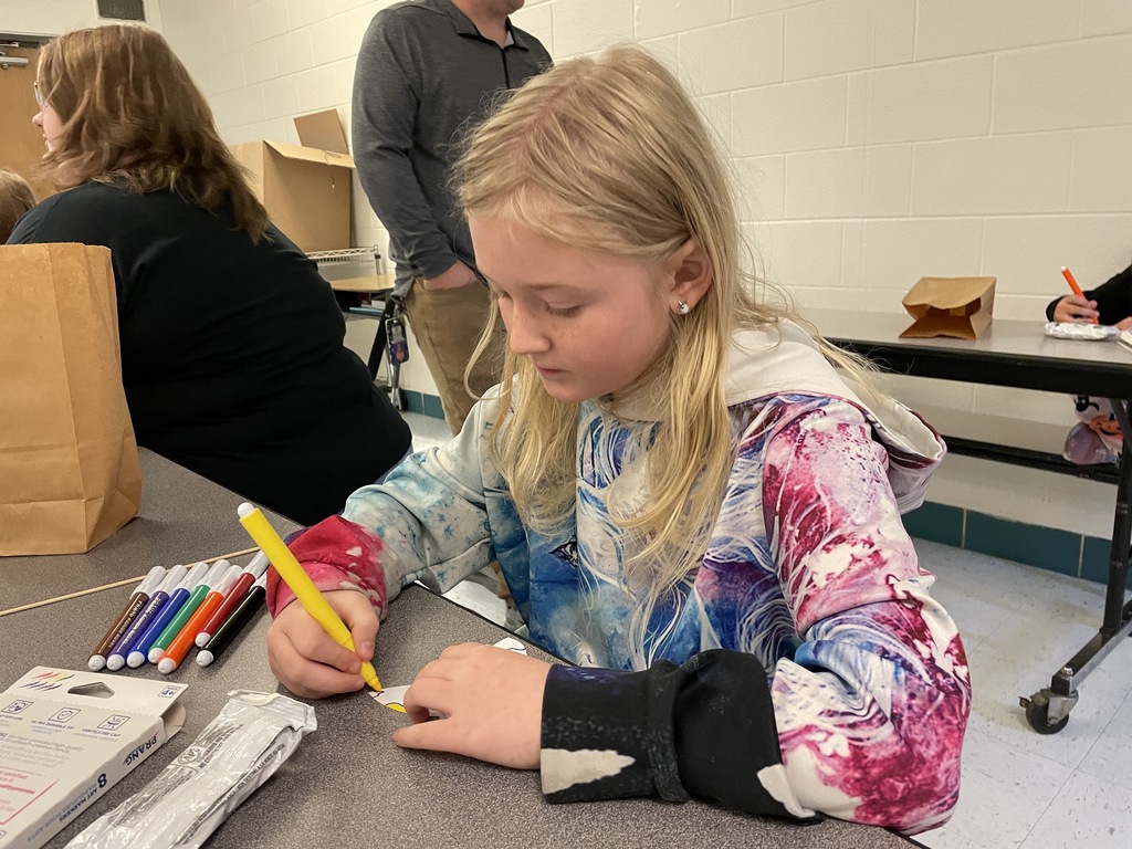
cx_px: 566
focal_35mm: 26
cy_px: 424
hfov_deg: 67.3
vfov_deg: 53.1
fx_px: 850
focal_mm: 4.2
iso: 400
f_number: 1.6
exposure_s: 1/40
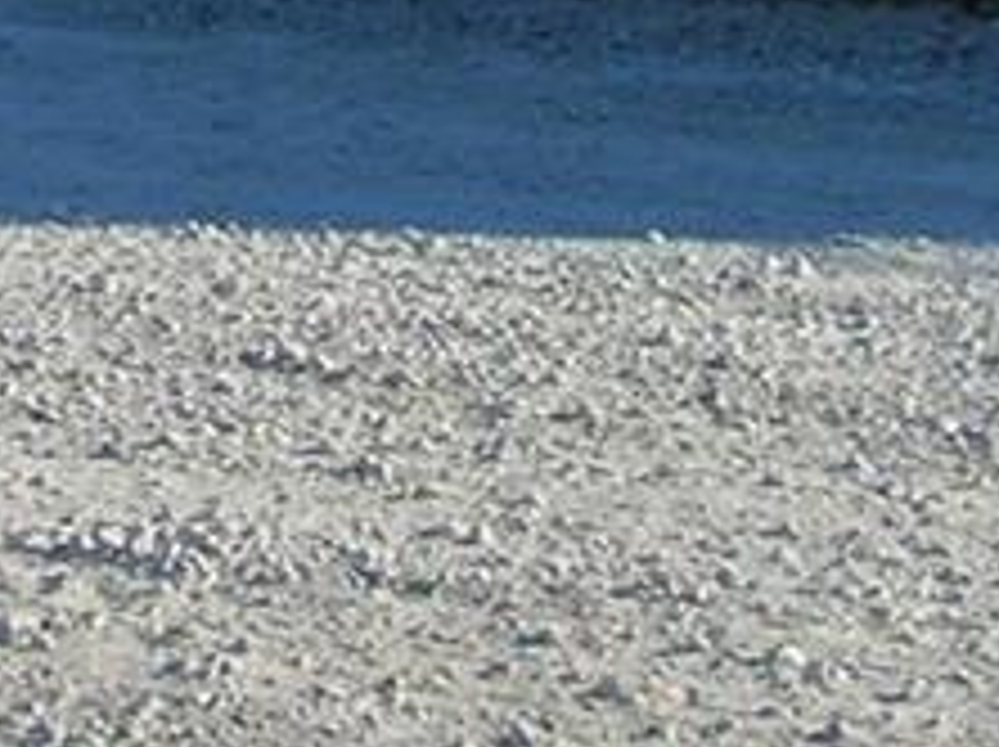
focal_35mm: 157
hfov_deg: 12.4
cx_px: -112
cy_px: -839
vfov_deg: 8.8
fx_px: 4526
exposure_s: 1/365
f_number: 4.9
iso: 50
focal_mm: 5.7
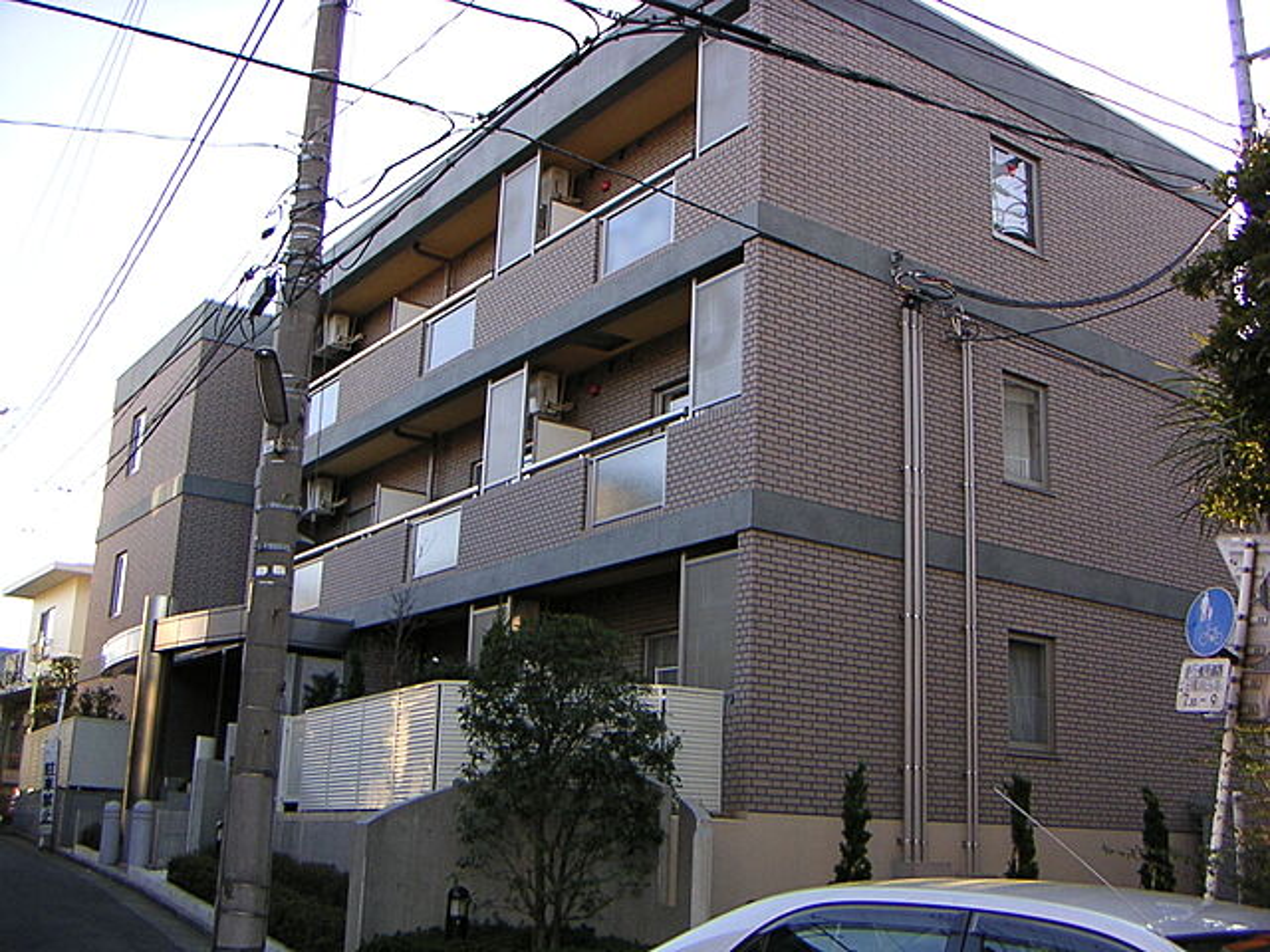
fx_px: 1357
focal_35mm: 37
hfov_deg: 50.1
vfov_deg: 38.7
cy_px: 476
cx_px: 635
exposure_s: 1/125
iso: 64
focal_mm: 4.8
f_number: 2.8
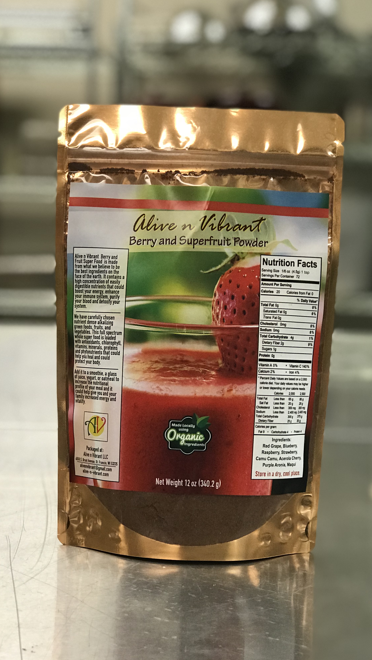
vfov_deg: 33.3
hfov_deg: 19.1
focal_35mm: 63
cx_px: 199
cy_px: 330
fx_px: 1105
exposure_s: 1/60
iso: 200
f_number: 2.8
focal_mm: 6.6
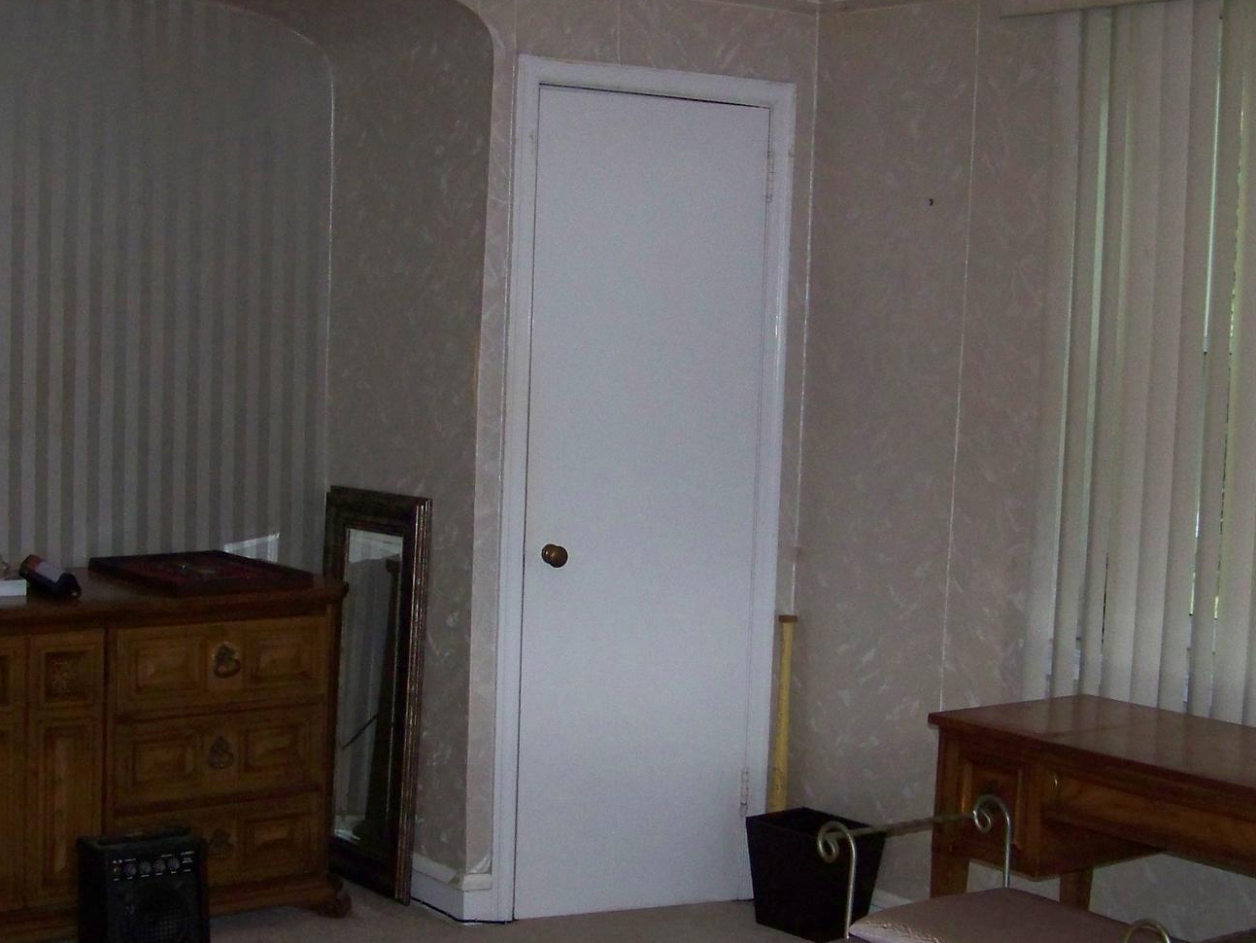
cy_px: 547
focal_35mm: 57
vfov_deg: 25.6
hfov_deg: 33.6
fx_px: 2068
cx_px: 489
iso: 200
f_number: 2.8
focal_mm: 5.85
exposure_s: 1/30
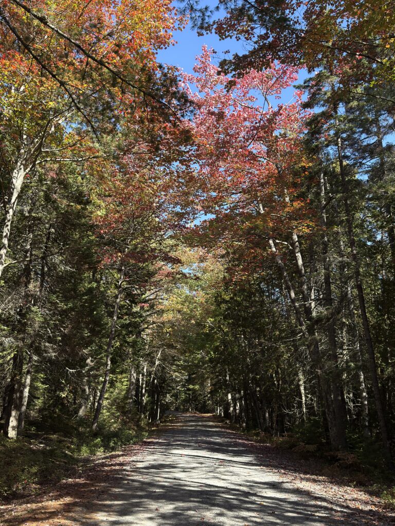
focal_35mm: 35
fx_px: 533
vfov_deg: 52.6
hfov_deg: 40.7
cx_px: 198
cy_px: 263
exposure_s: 1/868
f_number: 1.78
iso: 64
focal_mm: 6.76
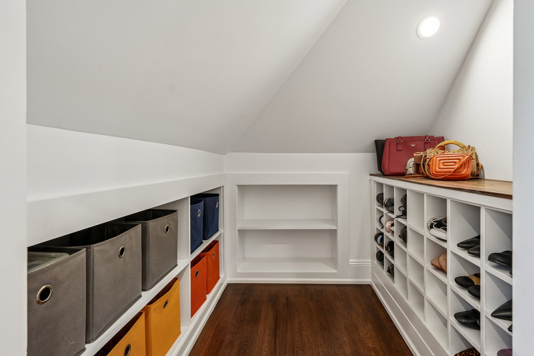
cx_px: 291
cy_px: 174
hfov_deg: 89.8
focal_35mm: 18
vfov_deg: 67.4
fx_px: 267
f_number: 8
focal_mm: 16
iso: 400
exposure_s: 1/6
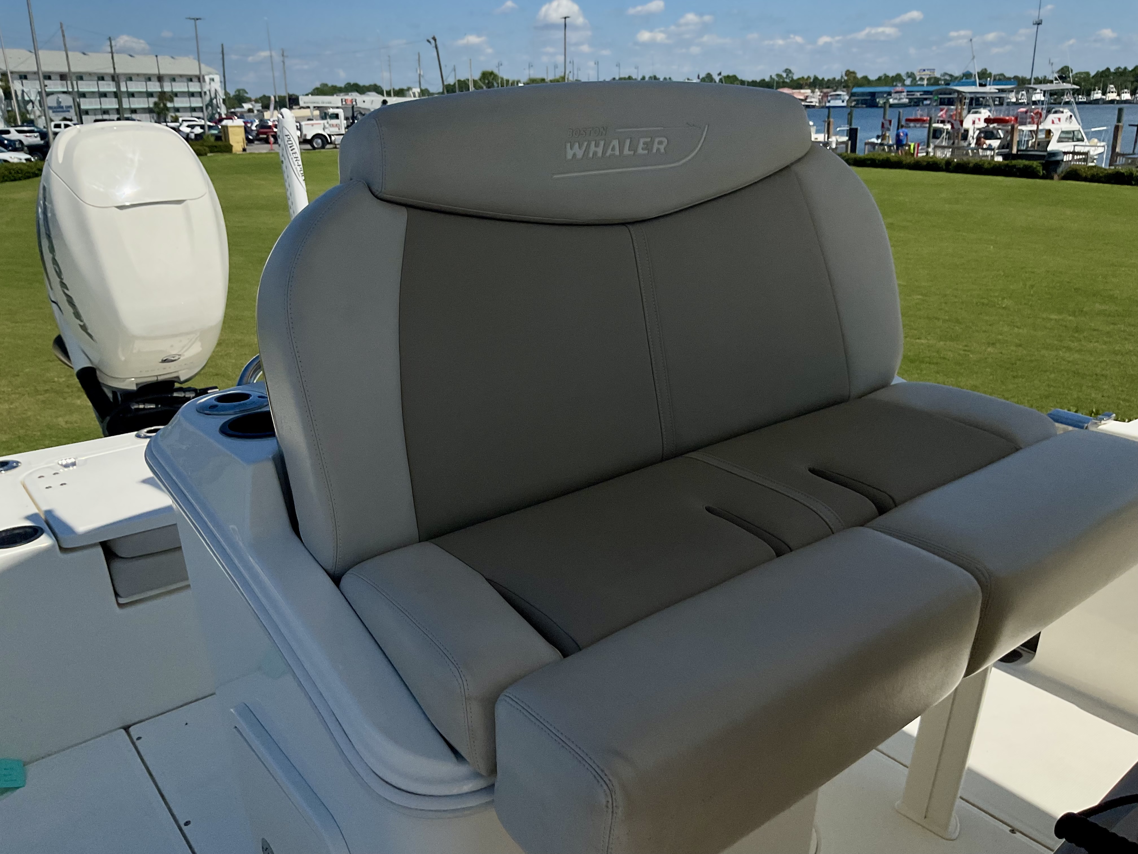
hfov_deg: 61.7
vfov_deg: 48.2
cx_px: 569
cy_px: 427
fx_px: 953
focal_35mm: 29
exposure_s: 1/16393
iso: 20
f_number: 1.8
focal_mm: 3
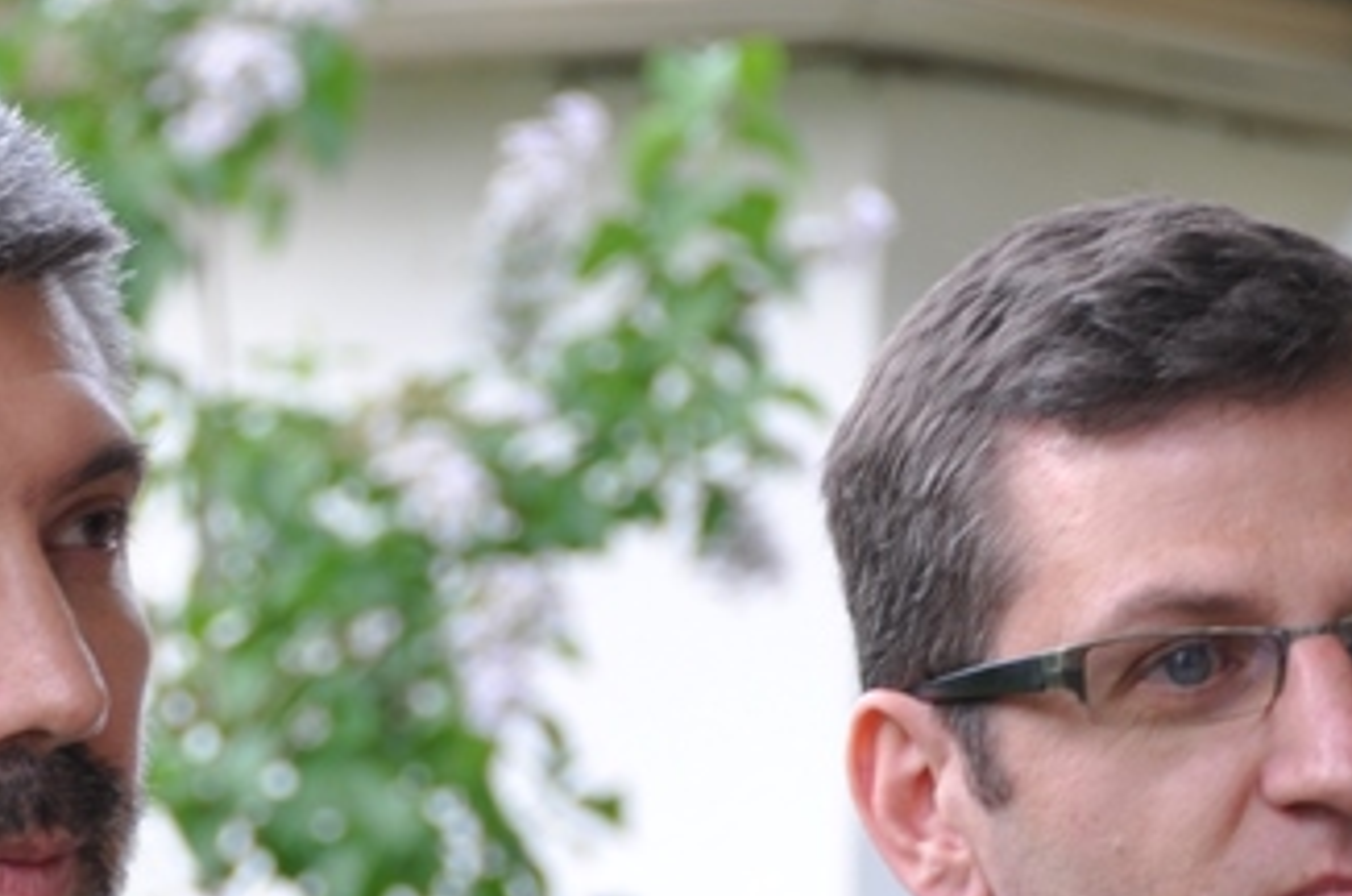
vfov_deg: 3.9
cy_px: 1149
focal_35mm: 354
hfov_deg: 5.8
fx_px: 13253
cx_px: 220
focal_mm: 75
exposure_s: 1/50
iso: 200
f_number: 5
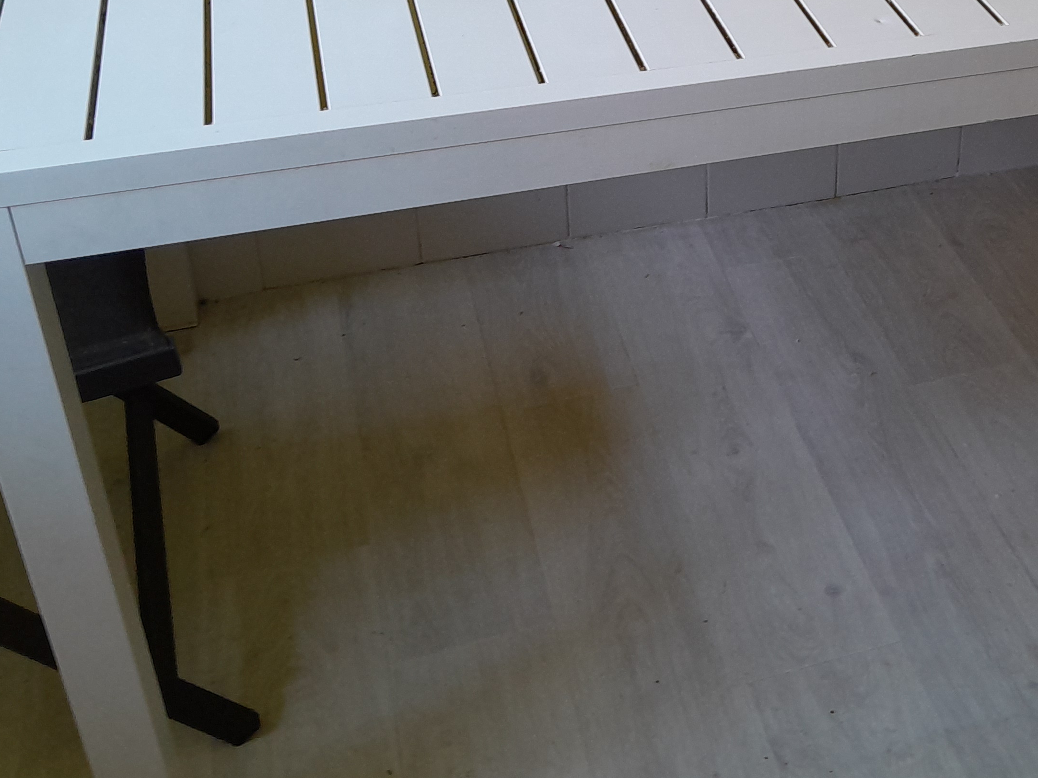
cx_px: 865
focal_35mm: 49
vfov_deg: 28.6
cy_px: 83
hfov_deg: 37.2
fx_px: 1469
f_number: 1.8
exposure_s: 1/60
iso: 125
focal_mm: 3.98
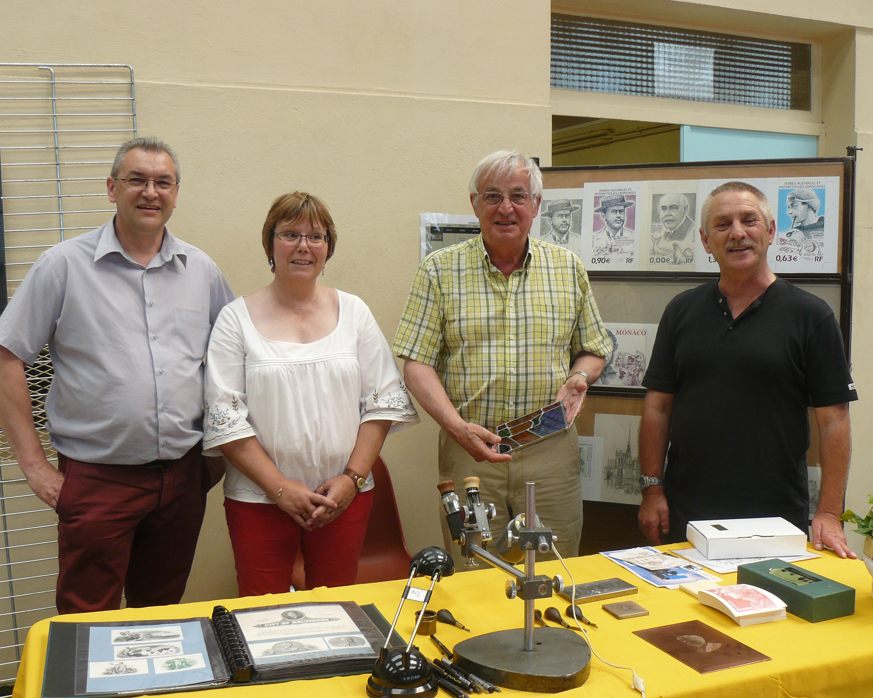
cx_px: 431
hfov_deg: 47.9
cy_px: 348
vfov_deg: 39.2
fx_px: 982
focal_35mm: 38
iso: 200
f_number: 2.8
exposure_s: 1/30
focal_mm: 6
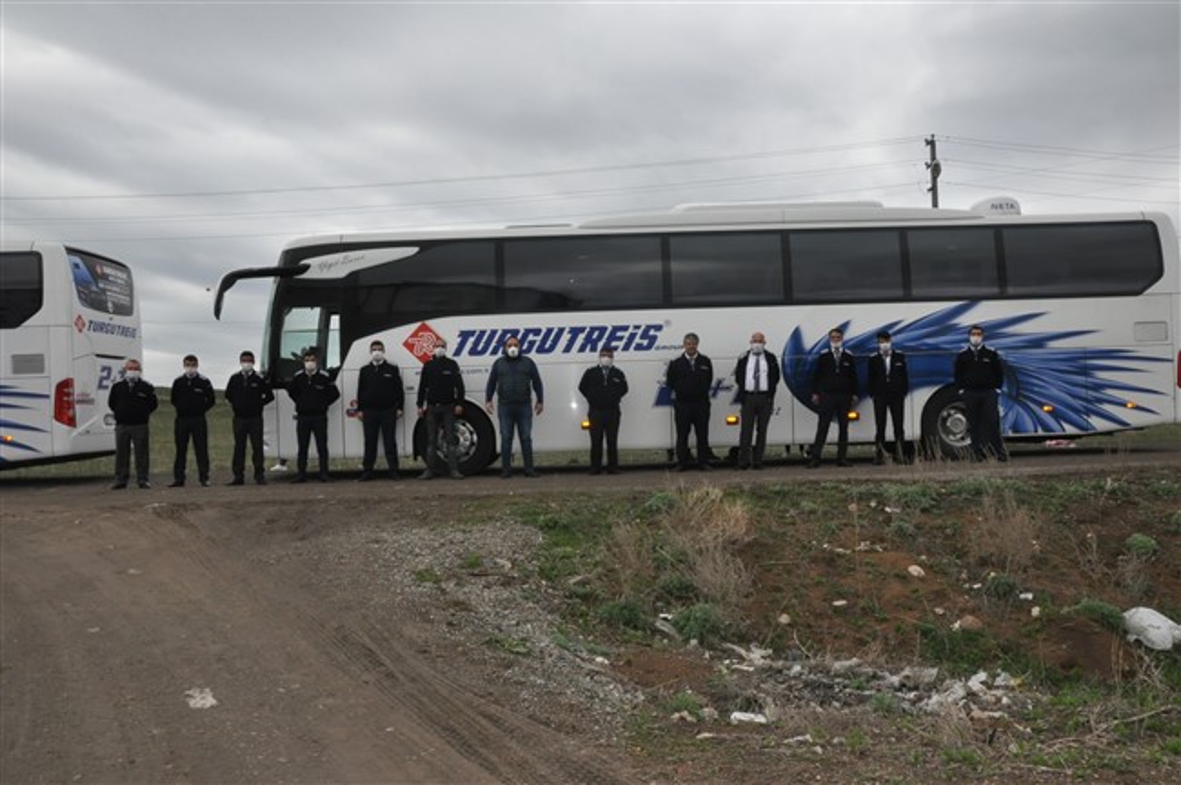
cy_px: 392
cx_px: 590
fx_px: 885
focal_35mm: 27
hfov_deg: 67.4
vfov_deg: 47.8
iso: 1000
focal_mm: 18
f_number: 16
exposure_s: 1/200
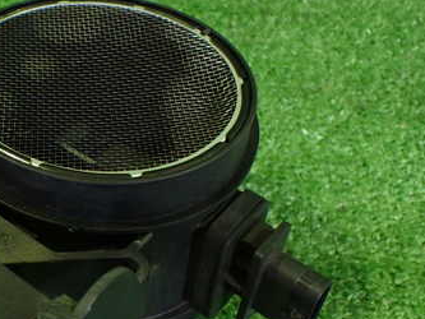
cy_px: 203
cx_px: 61
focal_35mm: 54
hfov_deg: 34.0
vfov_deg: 26.9
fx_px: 663
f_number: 2.3
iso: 800
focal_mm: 5.4
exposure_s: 1/50
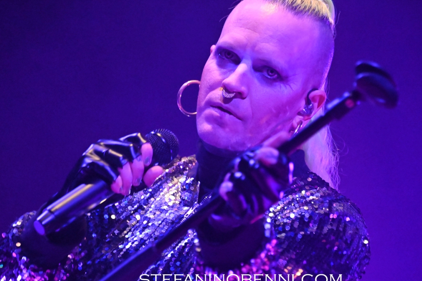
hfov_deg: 8.6
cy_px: 123
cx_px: 233
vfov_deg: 5.7
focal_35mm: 240
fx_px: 2811
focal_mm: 200
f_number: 5.6
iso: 16000
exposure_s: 1/500
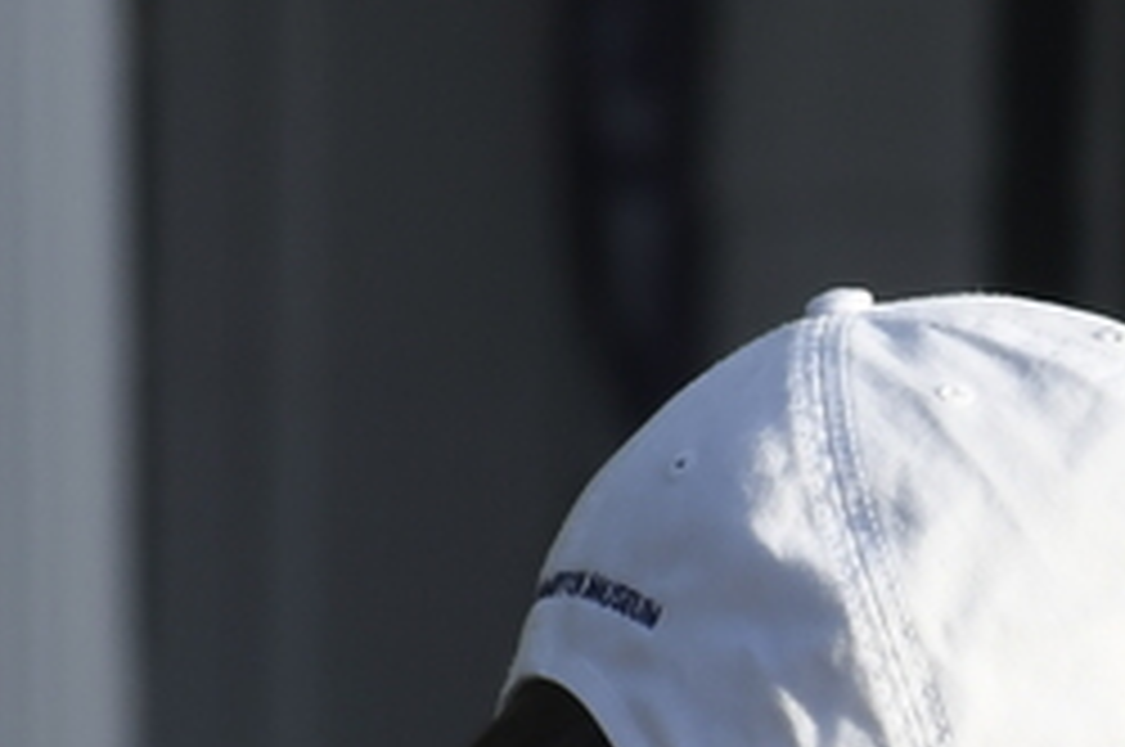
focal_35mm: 1082
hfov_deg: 1.9
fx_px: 33768
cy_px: 1904
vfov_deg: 1.3
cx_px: 1958
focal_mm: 120
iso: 400
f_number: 8
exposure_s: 1/1000
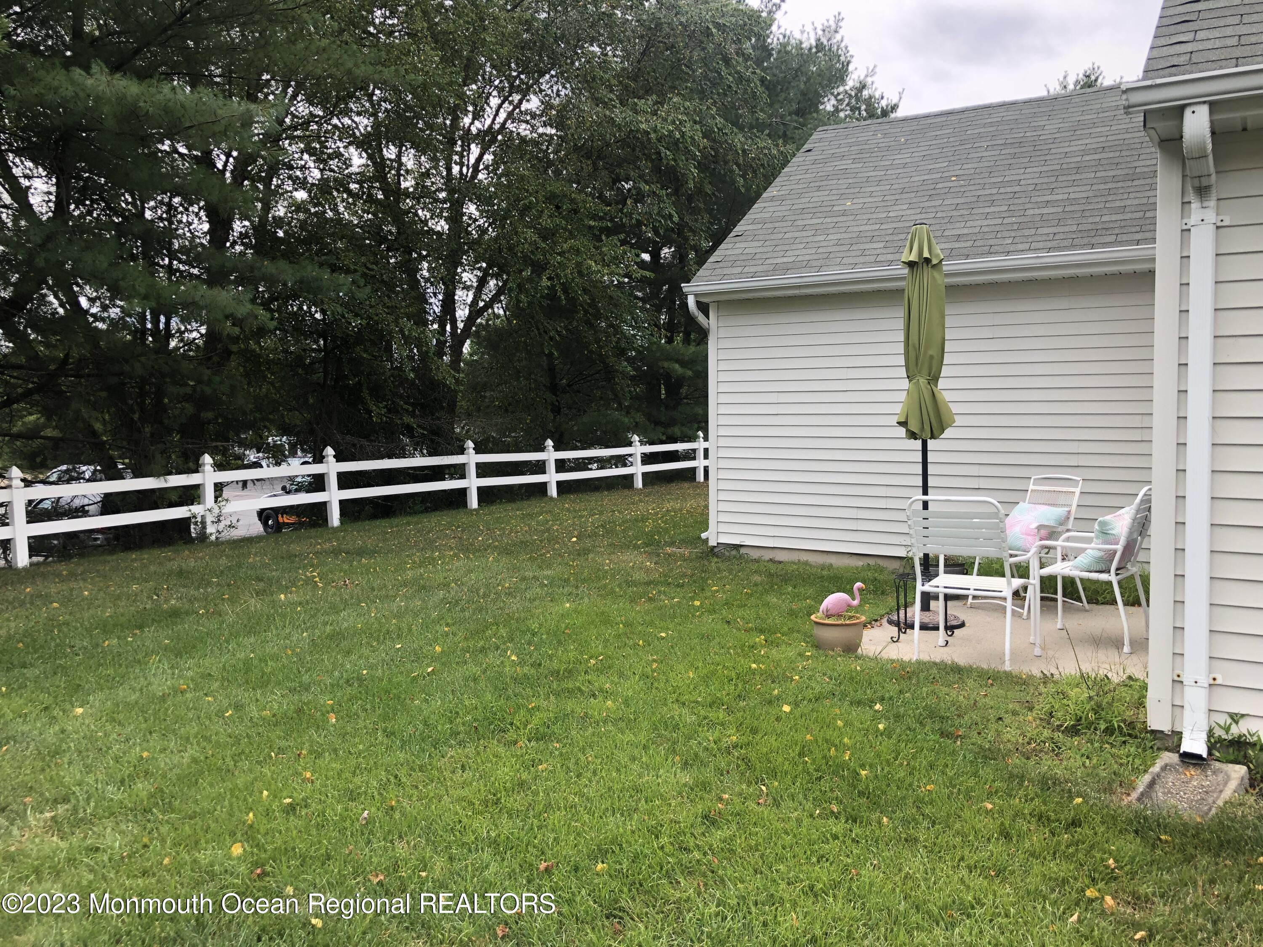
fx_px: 1022
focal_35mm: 28
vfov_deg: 49.7
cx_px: 632
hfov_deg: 63.4
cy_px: 474
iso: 20
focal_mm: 3.99
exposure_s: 1/552
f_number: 1.8
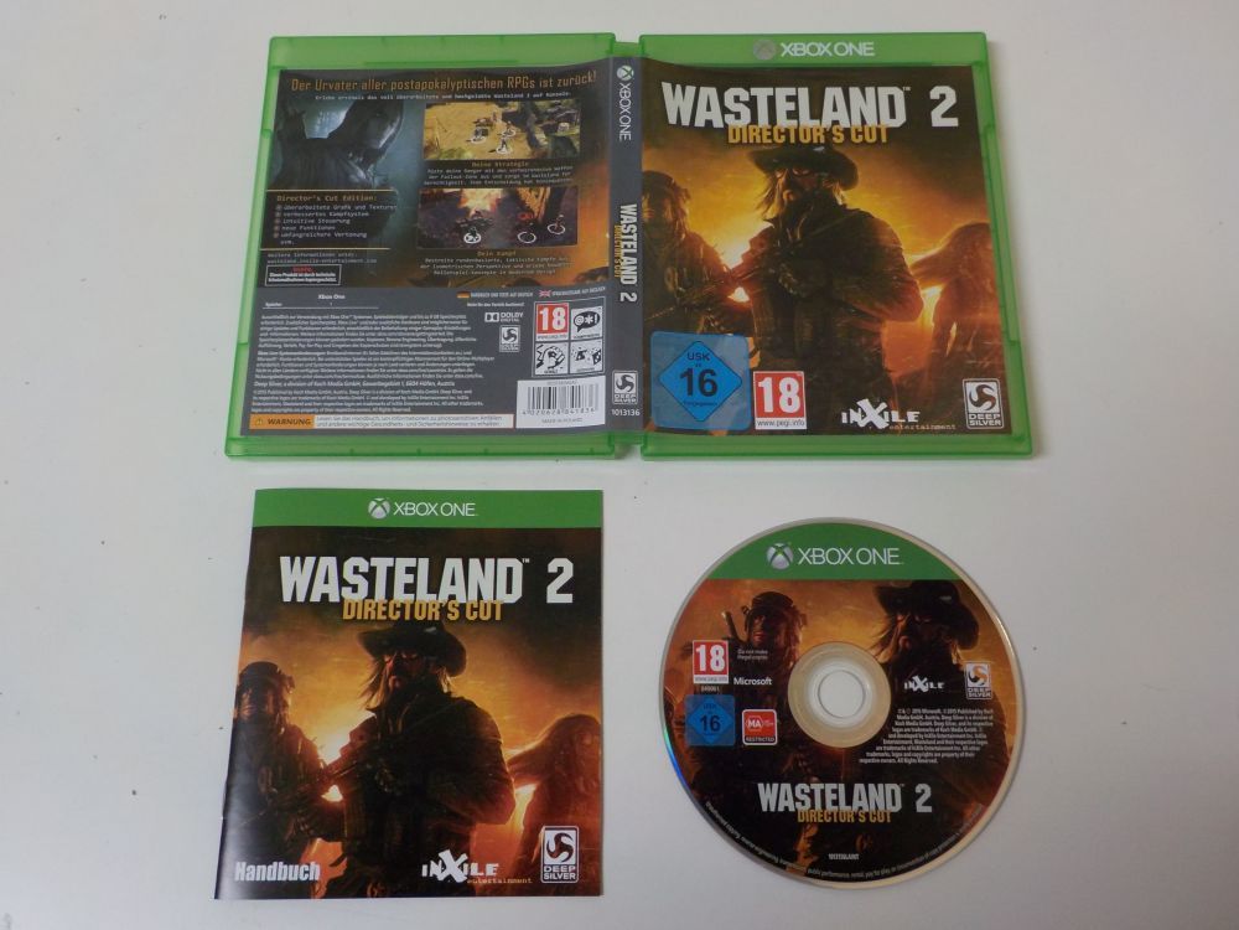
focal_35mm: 30
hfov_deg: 60.0
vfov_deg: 46.8
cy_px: 465
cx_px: 620
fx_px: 1074
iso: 160
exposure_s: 1/30
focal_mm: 4.1
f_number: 3.3
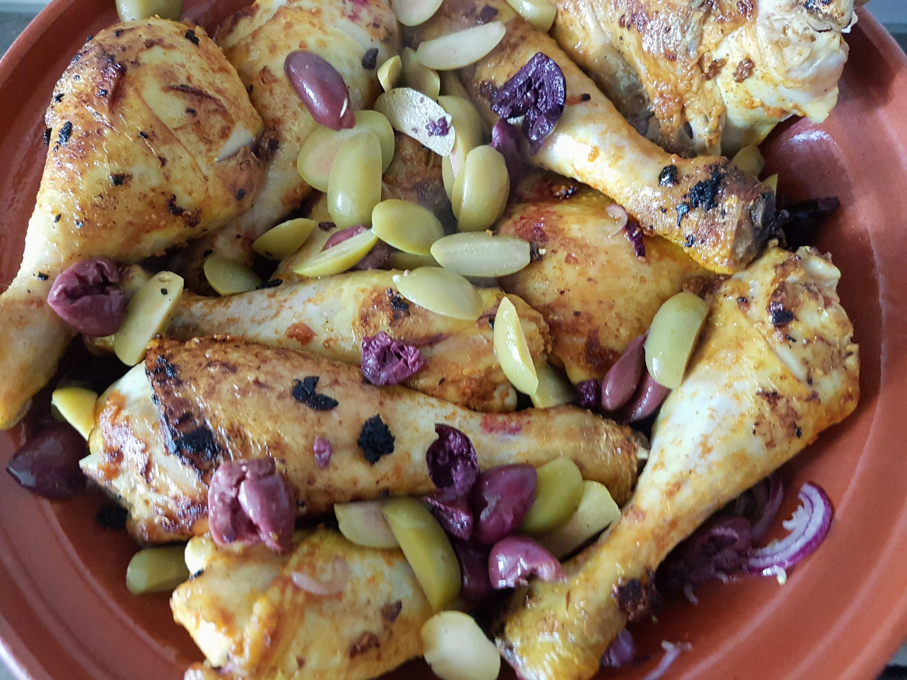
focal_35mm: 26
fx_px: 681
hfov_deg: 67.3
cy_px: 340
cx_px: 454
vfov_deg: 53.1
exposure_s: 1/25
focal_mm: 4.2
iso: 200
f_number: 1.7
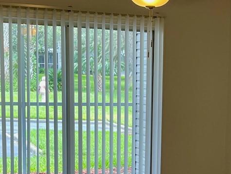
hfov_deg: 21.9
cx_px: 191
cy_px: 161
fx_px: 587
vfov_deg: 16.5
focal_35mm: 88
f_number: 1.6
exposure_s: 1/120
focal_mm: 5.1
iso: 80
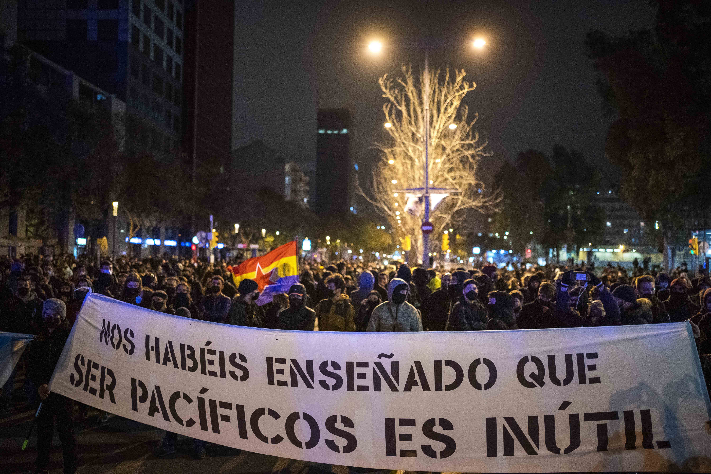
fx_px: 691
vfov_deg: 37.9
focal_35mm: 35
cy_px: 237
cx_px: 356
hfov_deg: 54.4
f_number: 1.8
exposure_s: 1/250
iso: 6400
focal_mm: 35
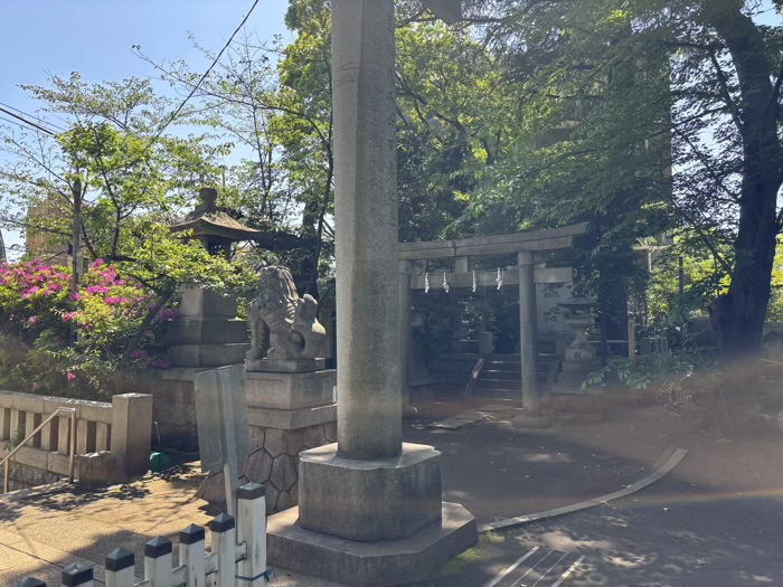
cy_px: 294
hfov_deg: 67.3
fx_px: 588
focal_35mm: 26
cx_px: 392
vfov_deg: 53.1
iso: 50
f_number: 1.6
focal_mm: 5.96
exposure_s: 1/591
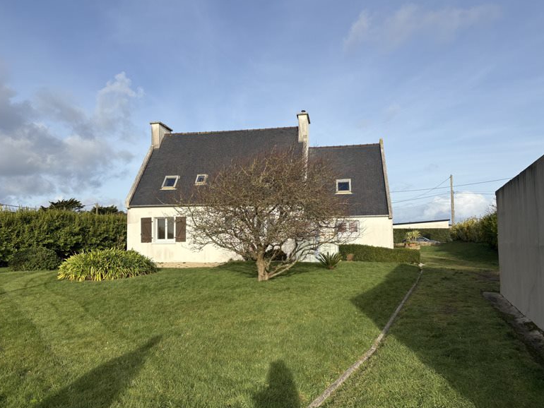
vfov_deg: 51.4
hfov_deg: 65.3
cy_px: 207
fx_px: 424
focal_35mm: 27
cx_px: 265
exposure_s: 1/2639
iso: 50
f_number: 1.6
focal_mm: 5.96
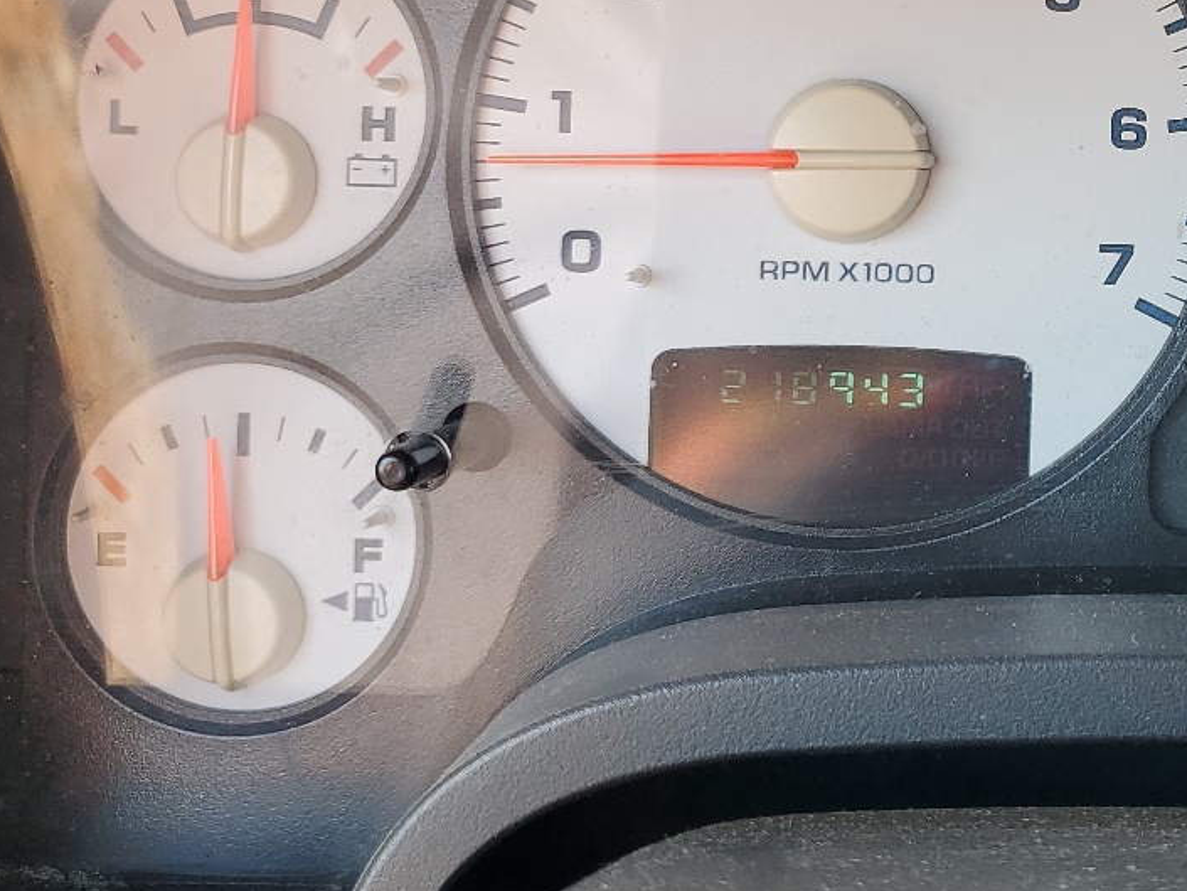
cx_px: 1204
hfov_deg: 30.3
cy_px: 224
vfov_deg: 24.6
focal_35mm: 59
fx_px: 2023
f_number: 1.5
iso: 50
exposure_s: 1/256
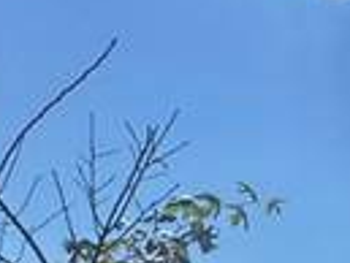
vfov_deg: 11.9
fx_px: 1123
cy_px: 529
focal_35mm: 111
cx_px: 828
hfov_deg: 13.3
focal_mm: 2.22
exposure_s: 1/3906
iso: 40
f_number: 2.2
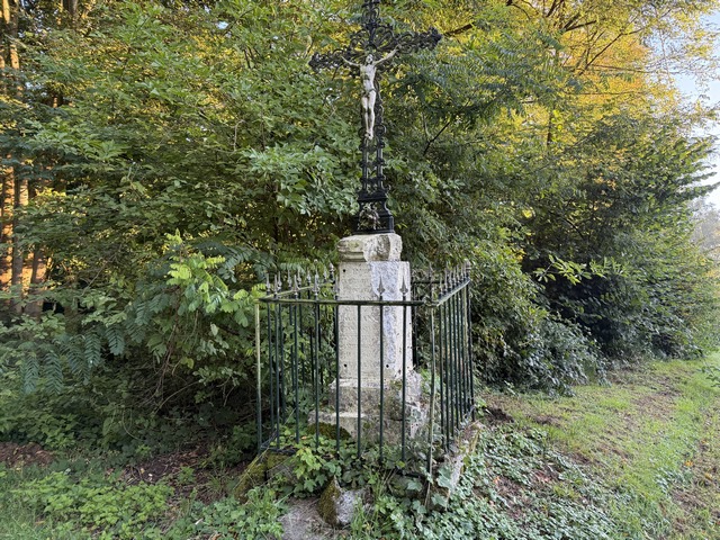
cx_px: 360
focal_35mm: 24
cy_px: 270
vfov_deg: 56.8
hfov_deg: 71.6
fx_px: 499
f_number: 1.78
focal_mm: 6.76
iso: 200
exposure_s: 1/121
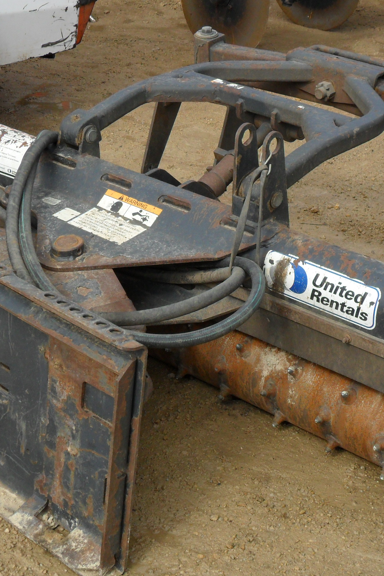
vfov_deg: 26.3
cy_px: 277
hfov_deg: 17.7
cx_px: 192
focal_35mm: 77
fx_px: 1232
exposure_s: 1/500
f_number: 5
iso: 100
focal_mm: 9.3
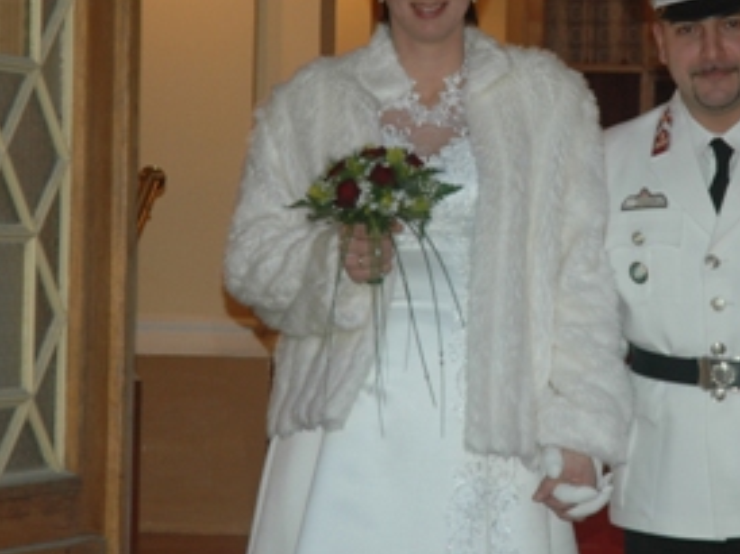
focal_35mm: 184
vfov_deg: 8.1
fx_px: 3930
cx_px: 564
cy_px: 208
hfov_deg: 10.7
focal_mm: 70
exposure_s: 1/60
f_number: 4.5
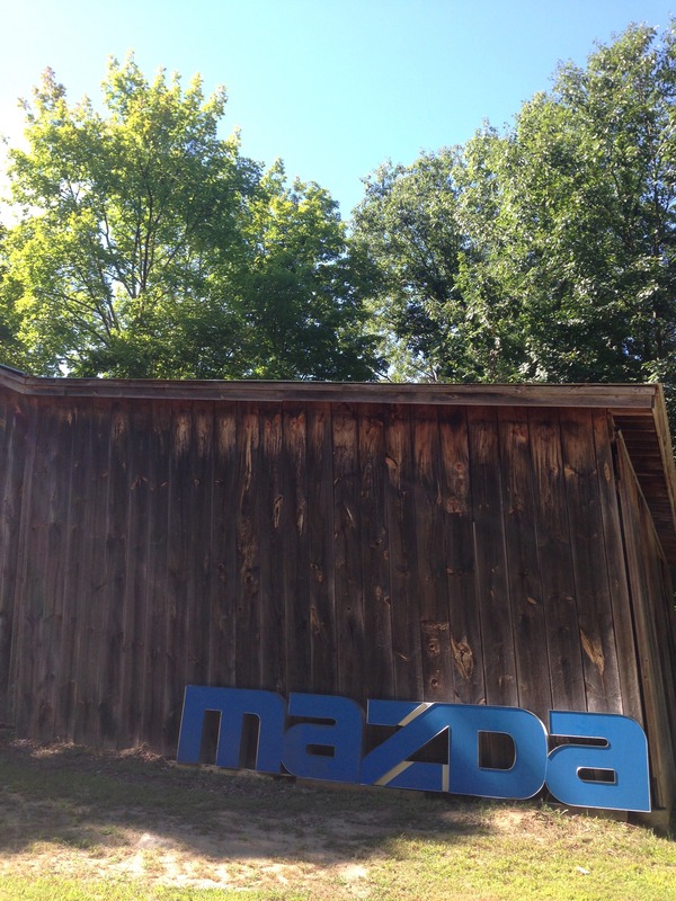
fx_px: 859
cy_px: 450
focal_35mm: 33
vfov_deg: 55.4
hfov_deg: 42.9
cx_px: 338
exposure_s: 1/357
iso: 50
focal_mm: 4.12
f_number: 2.4
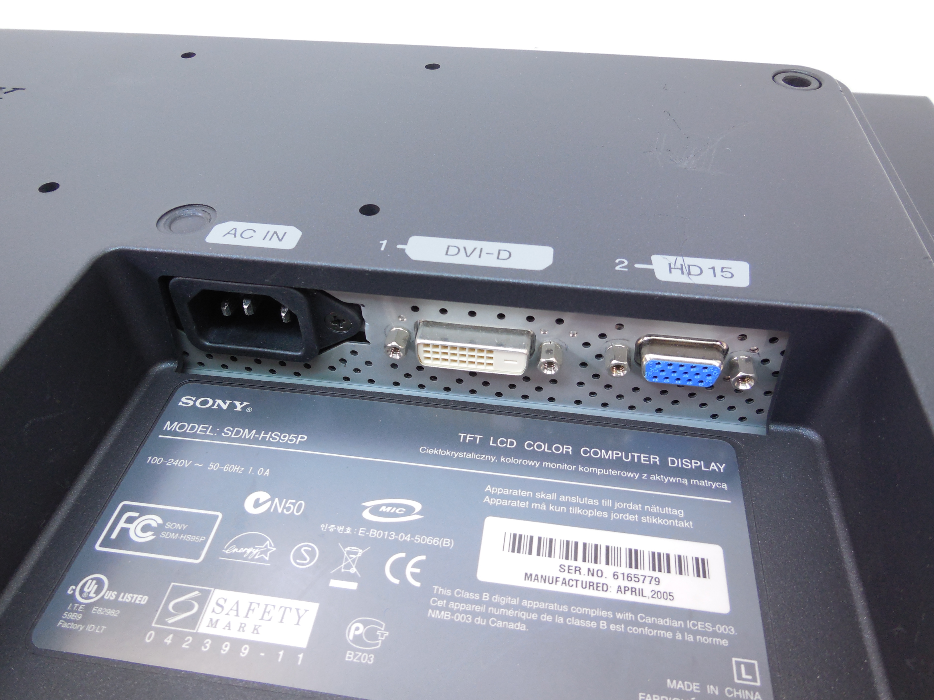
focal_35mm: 25
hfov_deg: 69.4
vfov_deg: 54.9
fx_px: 675
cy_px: 350
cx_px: 467
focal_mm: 4.5
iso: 160
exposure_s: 1/30
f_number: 3.1
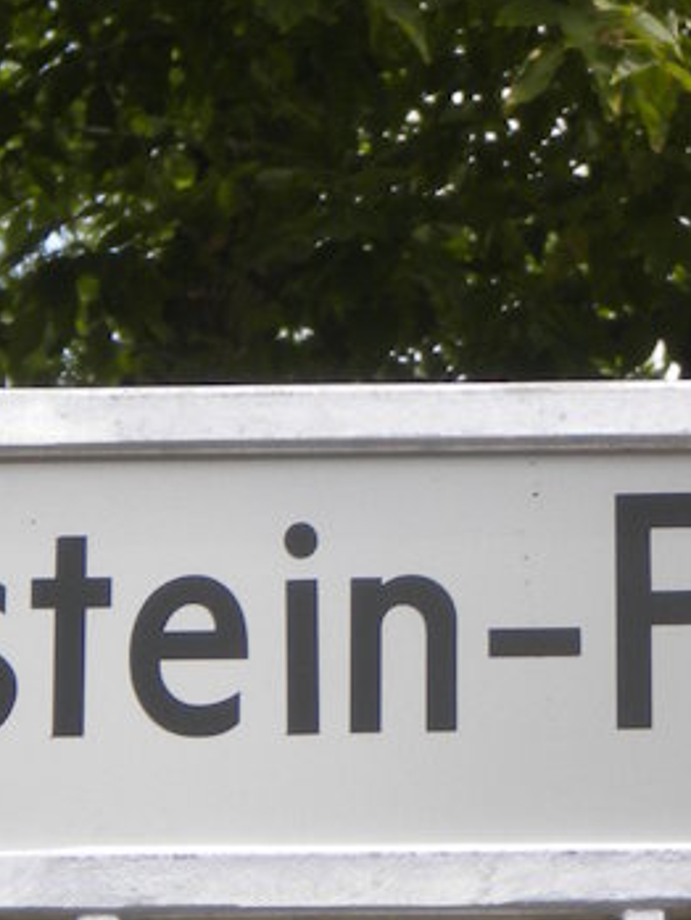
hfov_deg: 4.9
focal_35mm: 301
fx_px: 8006
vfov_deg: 6.6
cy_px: 720
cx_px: 388
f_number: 5.9
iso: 80
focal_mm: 18.9
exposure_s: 1/166
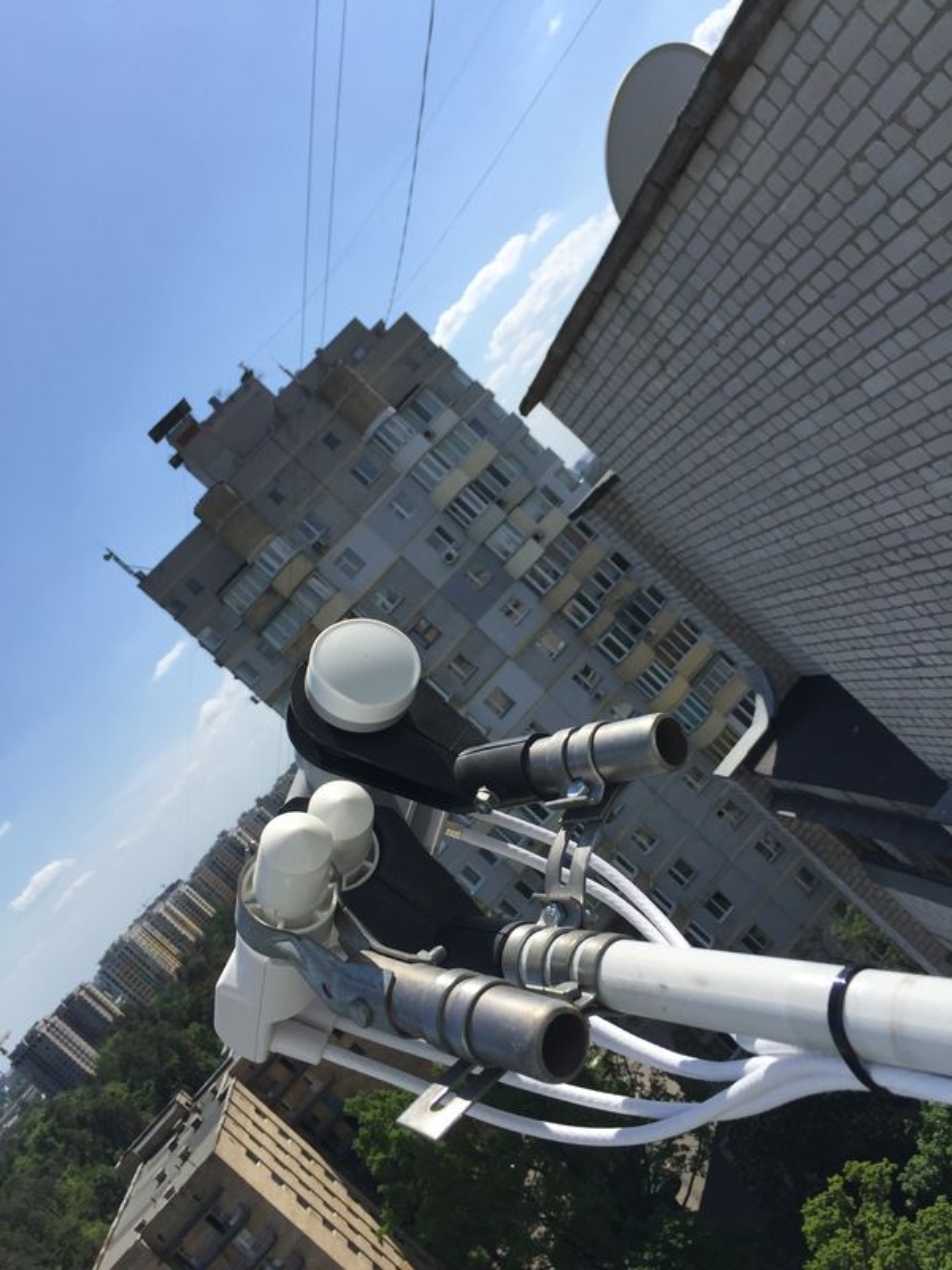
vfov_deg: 61.7
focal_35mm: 29
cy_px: 635
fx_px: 1063
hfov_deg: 48.2
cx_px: 476
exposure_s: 1/2639
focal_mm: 4.15
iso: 32
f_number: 2.2
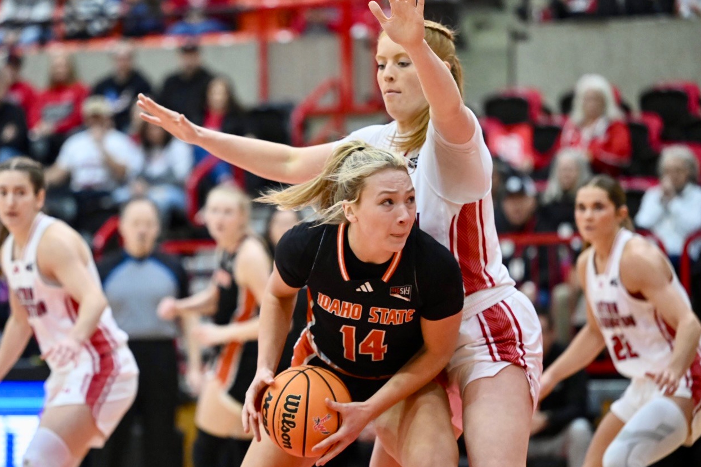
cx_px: 350
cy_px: 234
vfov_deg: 10.1
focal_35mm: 136
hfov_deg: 15.1
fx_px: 2648
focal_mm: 135
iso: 6400
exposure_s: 1/1250
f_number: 2.8
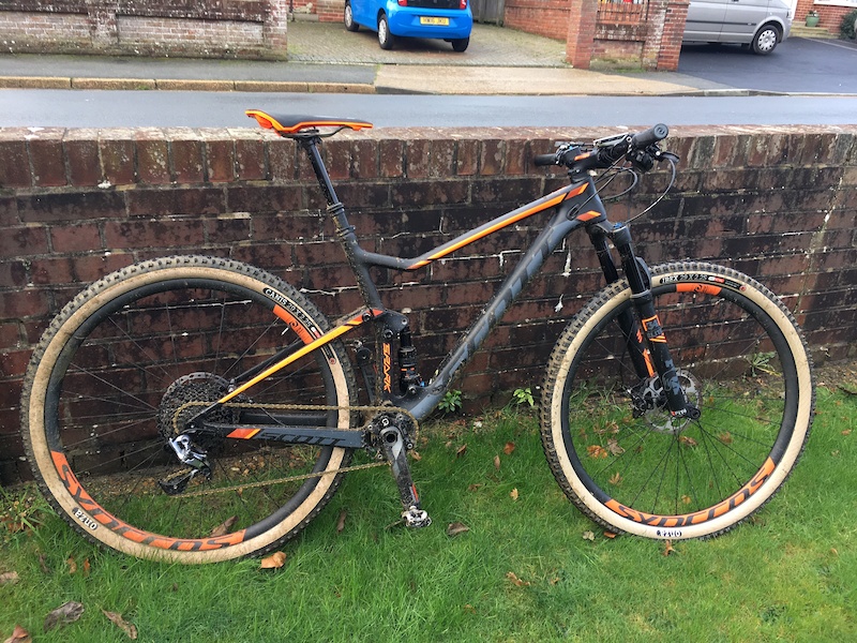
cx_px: 428
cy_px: 322
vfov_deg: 48.2
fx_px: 718
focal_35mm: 29
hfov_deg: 61.7
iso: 32
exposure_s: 1/100
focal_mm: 4.15
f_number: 2.2
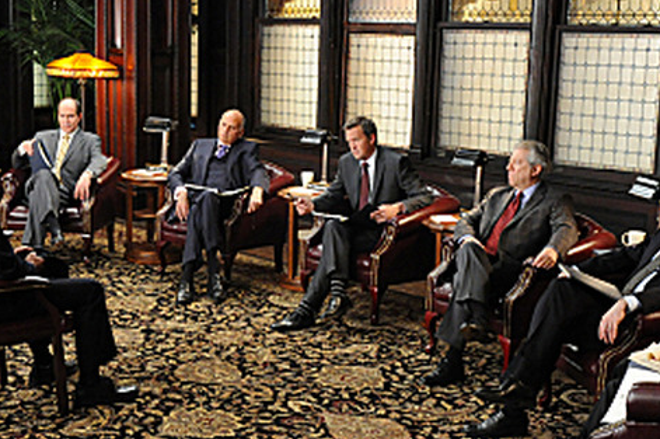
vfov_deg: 25.4
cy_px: 249
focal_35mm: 53
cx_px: 338
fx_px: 971
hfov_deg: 37.6
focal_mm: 32
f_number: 5
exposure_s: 1/60
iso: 5000
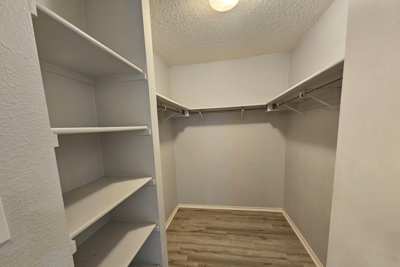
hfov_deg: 104.2
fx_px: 156
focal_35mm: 14
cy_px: 154
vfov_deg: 80.7
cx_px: 194
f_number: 2.2
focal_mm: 2.2
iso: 320
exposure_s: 1/30
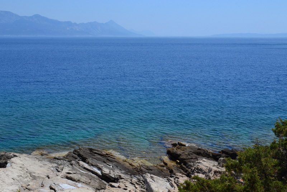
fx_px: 383
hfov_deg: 41.1
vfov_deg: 28.1
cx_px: 144
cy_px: 96
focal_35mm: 48
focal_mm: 32
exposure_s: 1/500
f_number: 11
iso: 360
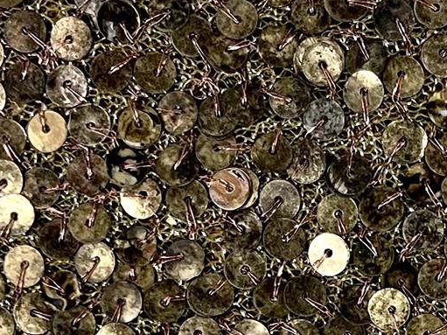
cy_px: 555
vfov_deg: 14.3
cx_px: 619
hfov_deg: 19.0
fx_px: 1214
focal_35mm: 94
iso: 80
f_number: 1.6
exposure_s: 1/60
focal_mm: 5.1
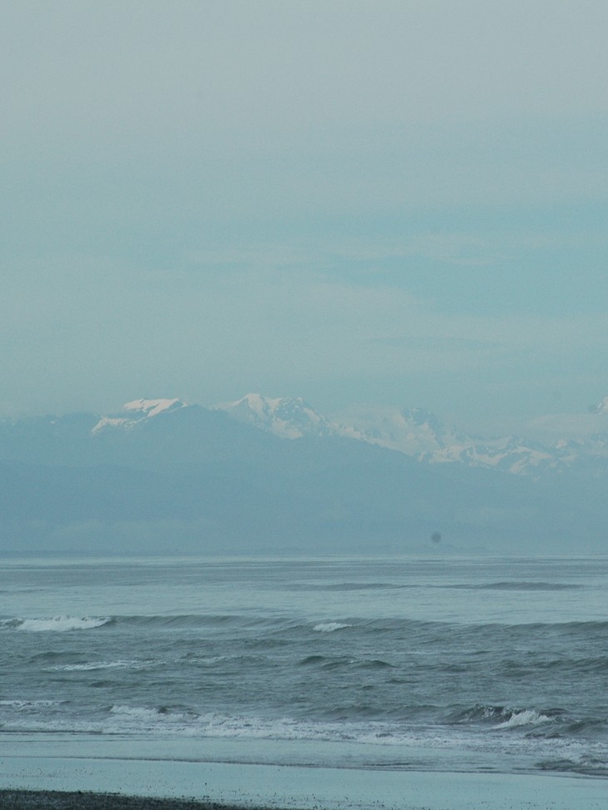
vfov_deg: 4.4
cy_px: 415
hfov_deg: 3.3
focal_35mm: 446
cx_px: 466
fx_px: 10445
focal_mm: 200
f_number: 10
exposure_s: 1/400
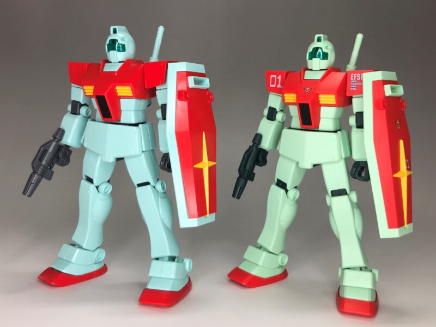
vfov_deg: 49.7
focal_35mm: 28
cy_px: 164
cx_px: 218
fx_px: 353
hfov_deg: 63.4
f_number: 1.8
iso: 25
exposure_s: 1/120
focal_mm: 3.99
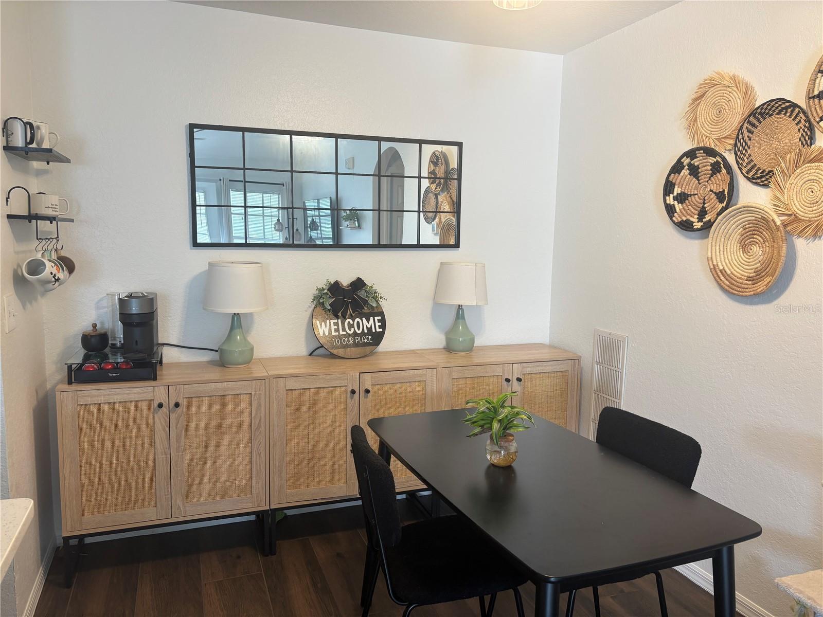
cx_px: 412
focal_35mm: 26
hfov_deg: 67.3
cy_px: 308
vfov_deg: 53.1
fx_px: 618
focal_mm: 5.96
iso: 64
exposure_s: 1/60
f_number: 1.6
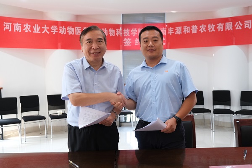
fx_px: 217
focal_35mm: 31
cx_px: 126
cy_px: 84
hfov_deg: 60.3
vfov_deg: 42.3
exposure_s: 1/125
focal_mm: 20.5
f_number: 3.2
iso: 1600
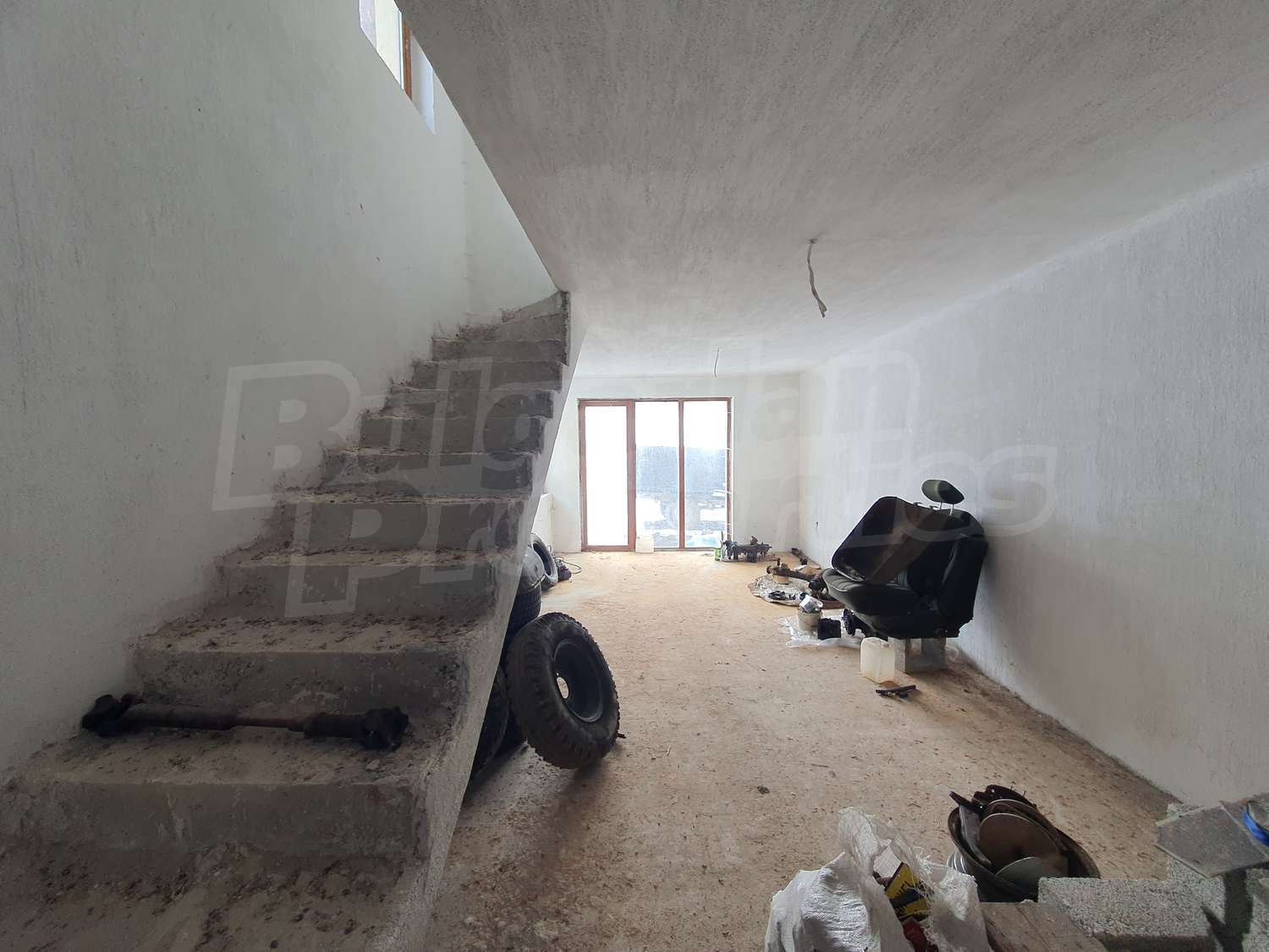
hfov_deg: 106.2
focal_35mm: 13
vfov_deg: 89.9
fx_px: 477
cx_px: 634
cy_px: 476
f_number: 2.2
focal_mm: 1.8
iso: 50
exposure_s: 1/50
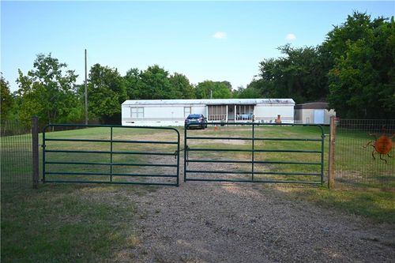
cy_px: 132
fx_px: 340
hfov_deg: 60.3
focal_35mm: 31
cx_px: 198
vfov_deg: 42.3
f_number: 7.1
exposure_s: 1/200
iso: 125
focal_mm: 31
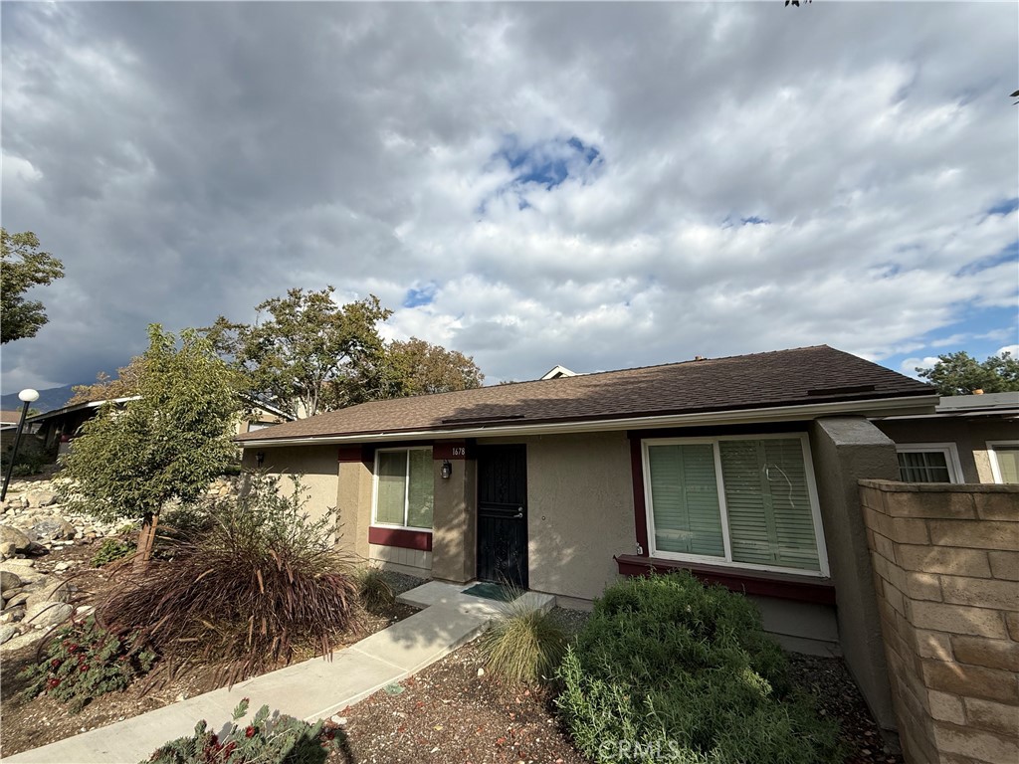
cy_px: 382
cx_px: 510
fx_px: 412
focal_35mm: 14
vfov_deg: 85.7
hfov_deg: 102.1
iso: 50
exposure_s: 1/2165
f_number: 2.2
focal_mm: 2.22
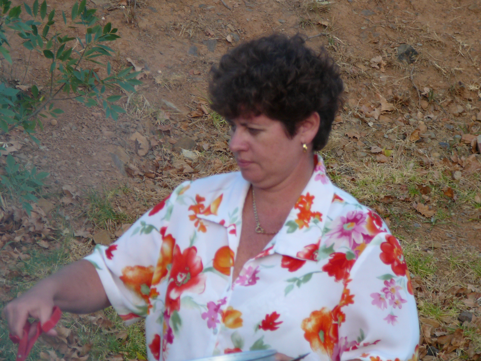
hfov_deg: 9.7
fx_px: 2835
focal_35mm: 204
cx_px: 240
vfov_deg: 7.3
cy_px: 180
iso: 100
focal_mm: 30.3
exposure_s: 1/60
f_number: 4.1
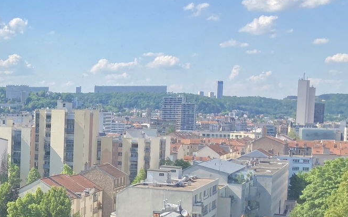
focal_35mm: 72
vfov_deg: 18.0
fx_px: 683
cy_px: 150
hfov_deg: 25.9
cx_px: -56
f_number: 1.8
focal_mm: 3.99
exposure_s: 1/1312
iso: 20
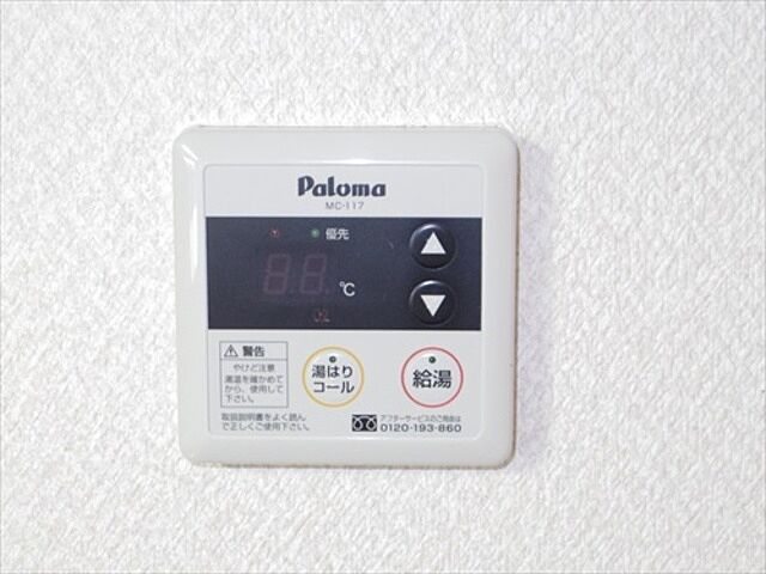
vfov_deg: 21.3
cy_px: 287
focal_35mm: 69
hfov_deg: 28.2
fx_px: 1527
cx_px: 383
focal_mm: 15
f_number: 4.5
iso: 1600
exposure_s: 1/30
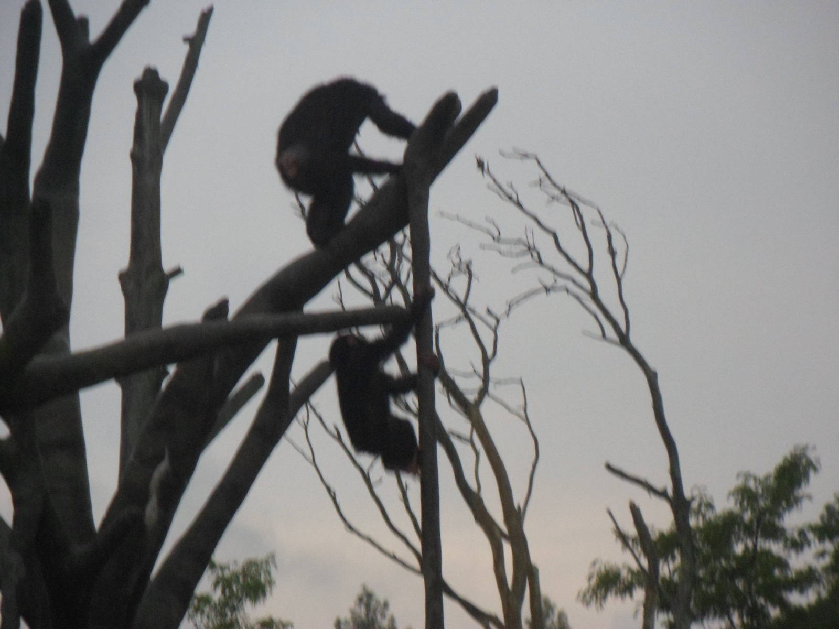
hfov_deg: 7.3
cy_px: 314
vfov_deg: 5.5
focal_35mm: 270
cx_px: 420
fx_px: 6544
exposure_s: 1/60
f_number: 5.9
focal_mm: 46.8
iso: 320
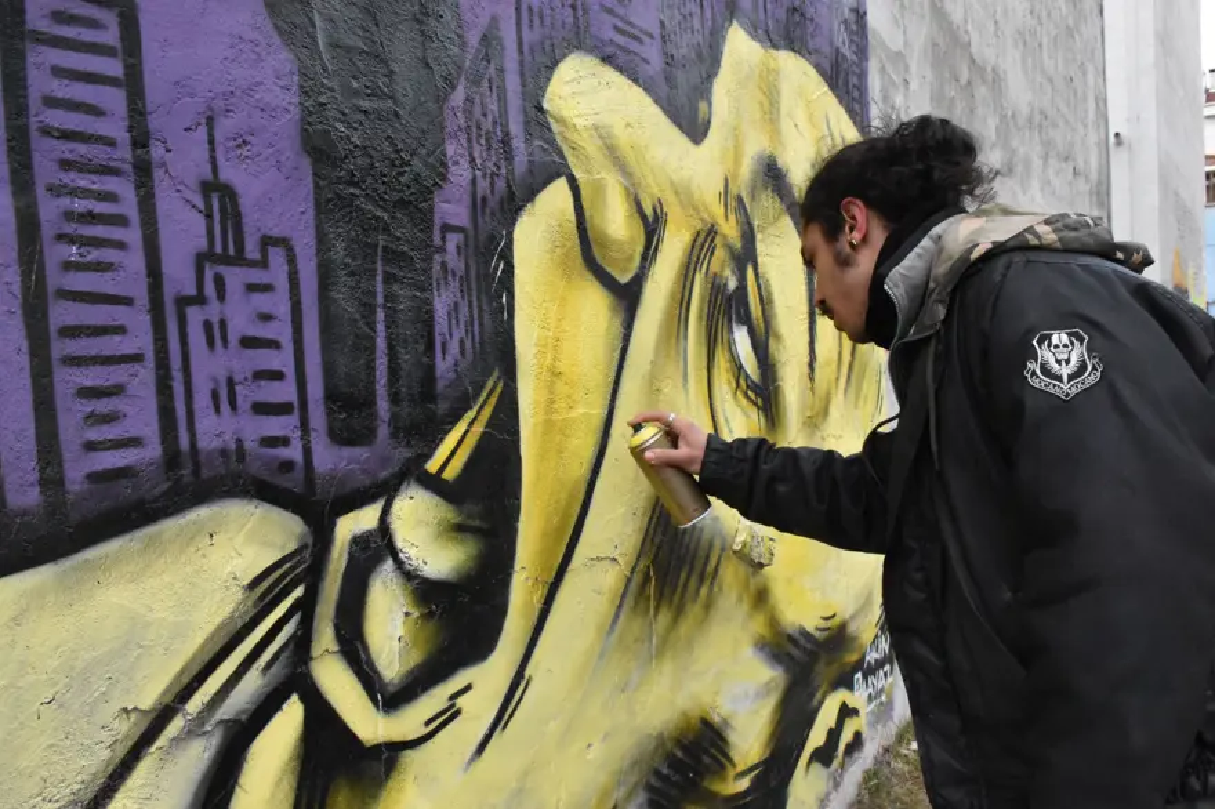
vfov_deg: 43.6
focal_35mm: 30
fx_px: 1012
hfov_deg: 61.9
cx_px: 608
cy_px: 404
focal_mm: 20
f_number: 14
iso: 6400
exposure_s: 1/800
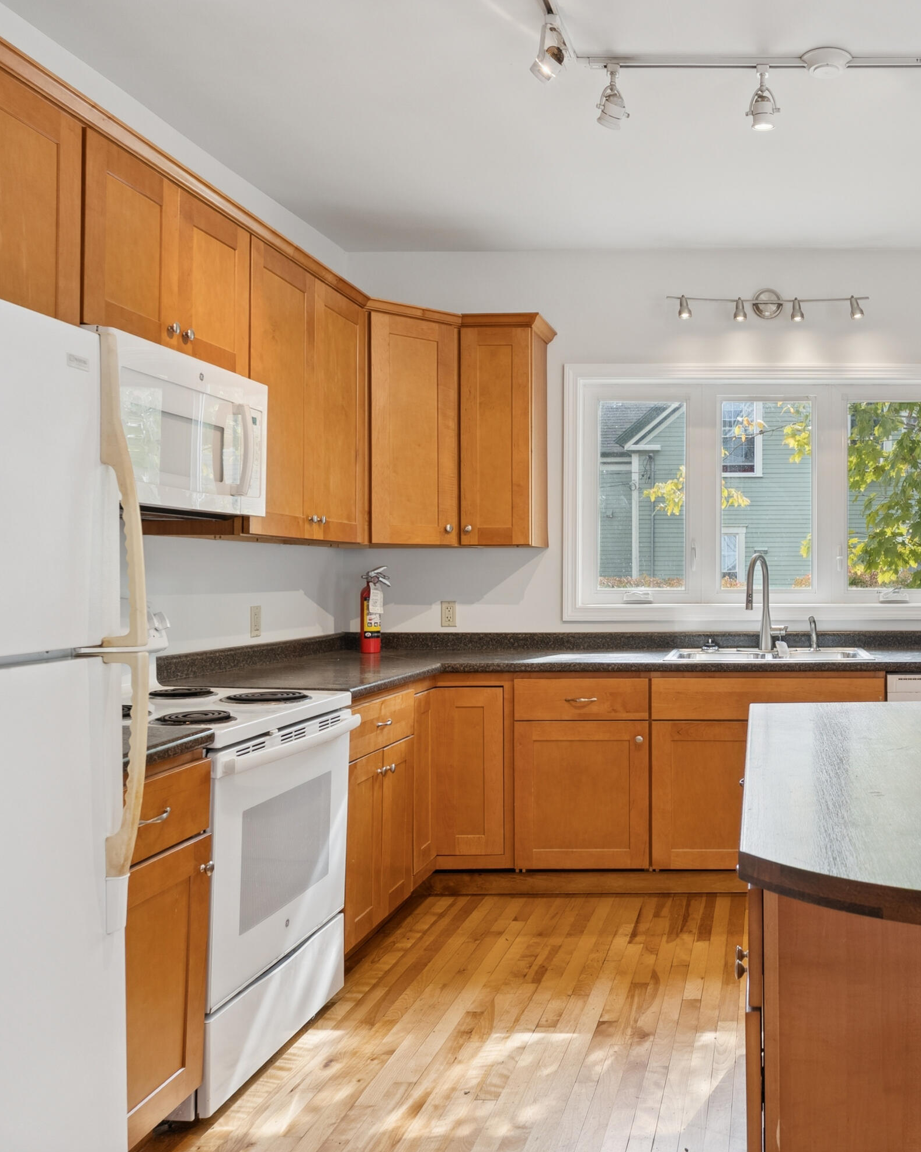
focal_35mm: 31
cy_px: 570
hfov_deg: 44.6
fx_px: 1047
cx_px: 768
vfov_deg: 57.6
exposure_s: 1/50
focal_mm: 21.5
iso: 320
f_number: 7.1
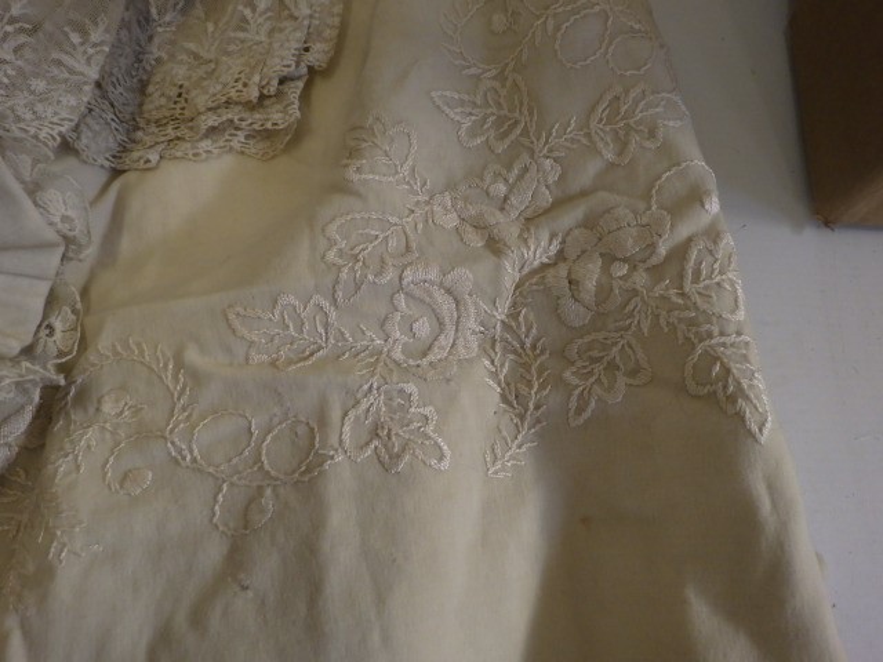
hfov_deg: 63.4
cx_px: 442
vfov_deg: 49.7
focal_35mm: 28
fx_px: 714
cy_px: 331
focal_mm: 5
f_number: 3.5
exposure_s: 1/45
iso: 400
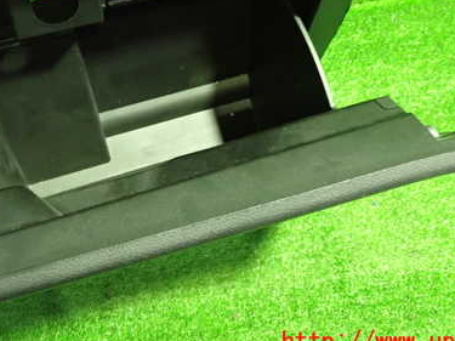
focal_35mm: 48
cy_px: 85
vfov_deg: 29.8
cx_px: 192
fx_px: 631
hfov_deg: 39.6
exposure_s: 1/25
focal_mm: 5.4
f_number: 2.3
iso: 800
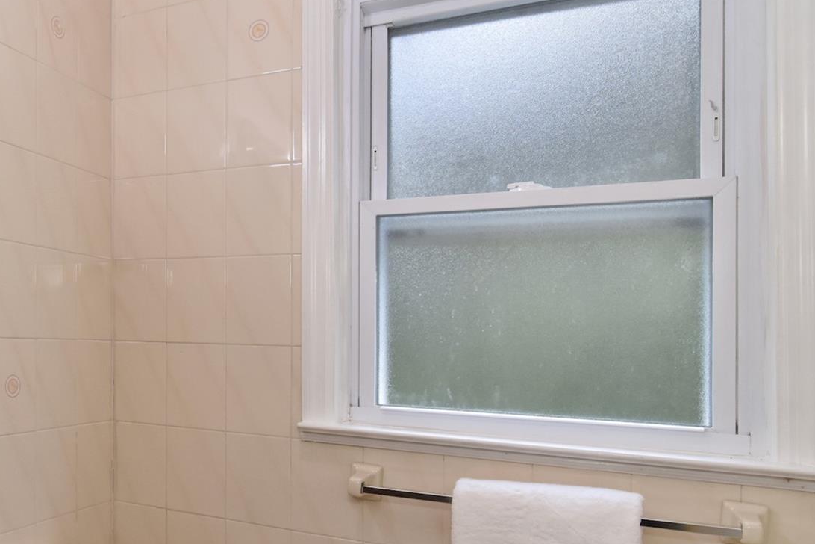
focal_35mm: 31
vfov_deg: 41.3
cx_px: 102
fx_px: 700
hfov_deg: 53.8
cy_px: 398
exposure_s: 1/80
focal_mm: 11
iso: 640
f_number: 8
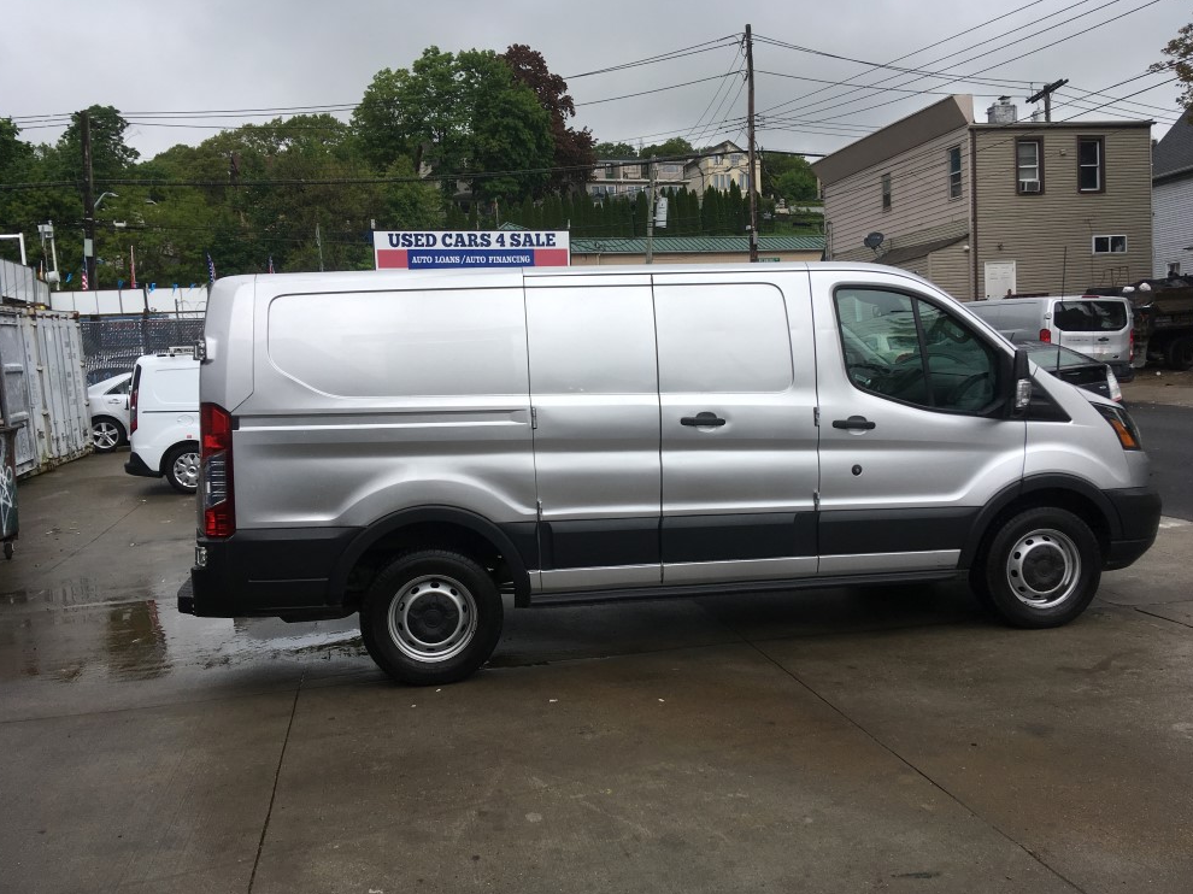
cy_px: 457
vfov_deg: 46.8
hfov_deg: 60.0
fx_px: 1034
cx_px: 600
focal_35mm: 30
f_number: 2.2
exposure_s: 1/519
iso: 25
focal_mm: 4.15
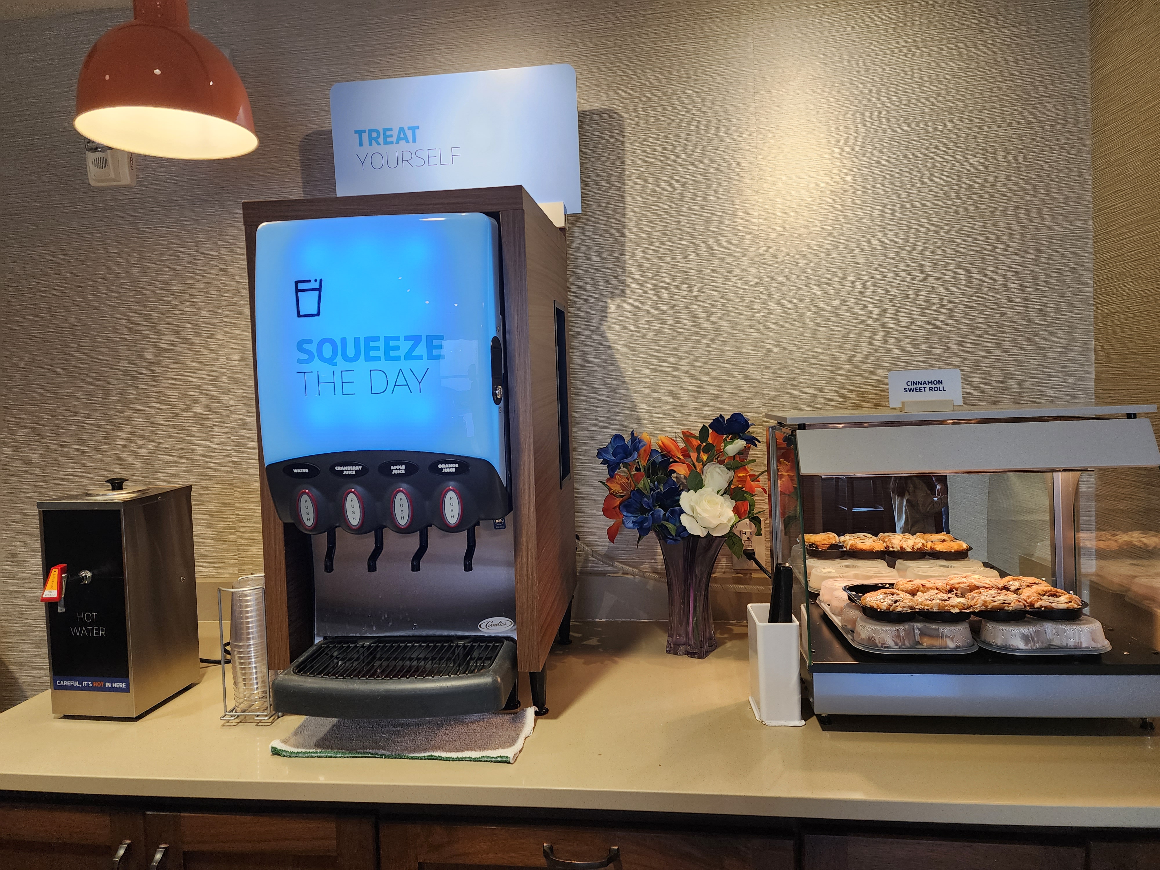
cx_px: 580
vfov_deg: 58.9
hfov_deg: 73.9
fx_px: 771
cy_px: 435
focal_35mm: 23
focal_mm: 6.4
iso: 125
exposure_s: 1/120
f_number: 1.8
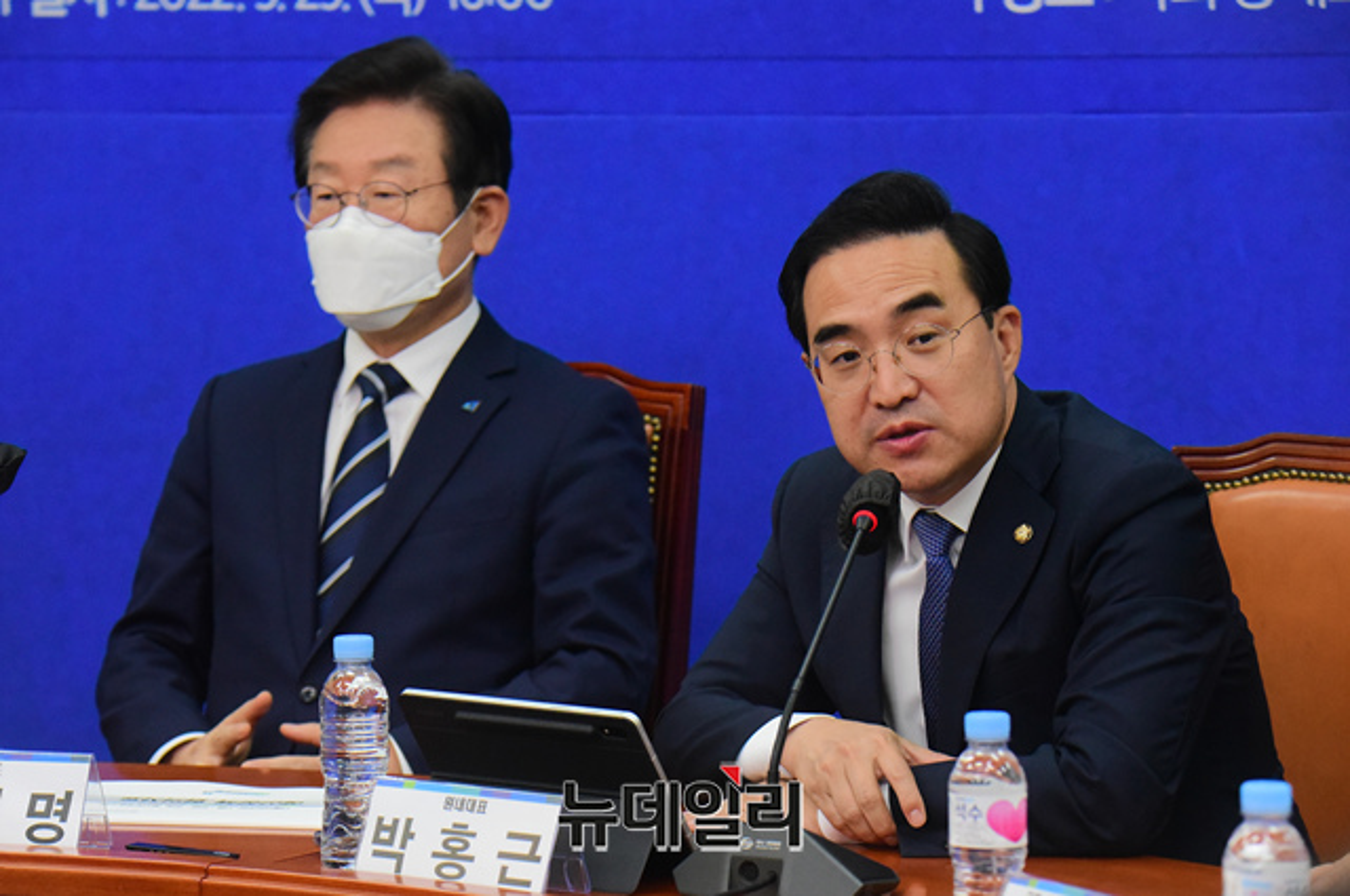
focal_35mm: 175
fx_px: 6554
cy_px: 448
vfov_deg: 7.8
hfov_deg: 11.8
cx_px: 675
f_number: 6.3
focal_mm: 175
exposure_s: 1/640
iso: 6400
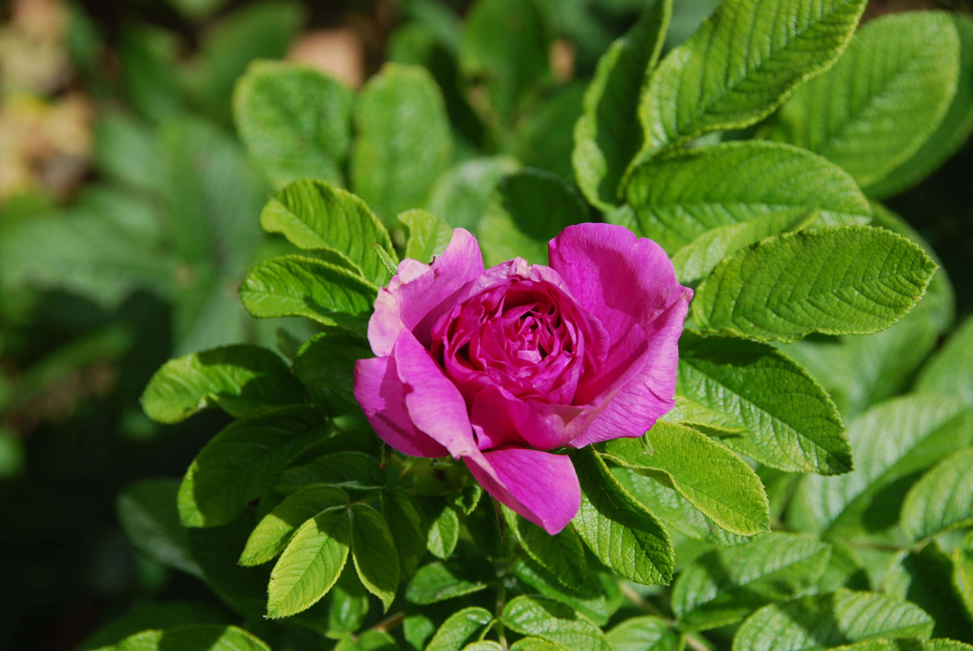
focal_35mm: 105
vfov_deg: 13.1
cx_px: 486
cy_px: 326
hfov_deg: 19.4
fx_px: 2841
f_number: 8
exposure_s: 1/200
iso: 100
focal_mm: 70
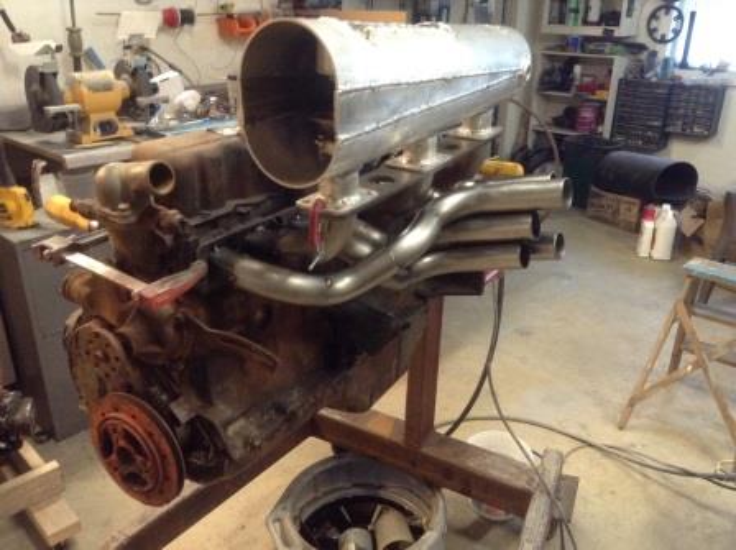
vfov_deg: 42.9
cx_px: 368
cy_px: 275
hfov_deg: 55.4
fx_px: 701
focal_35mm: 33
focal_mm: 3.3
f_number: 2.4
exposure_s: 1/20
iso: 200
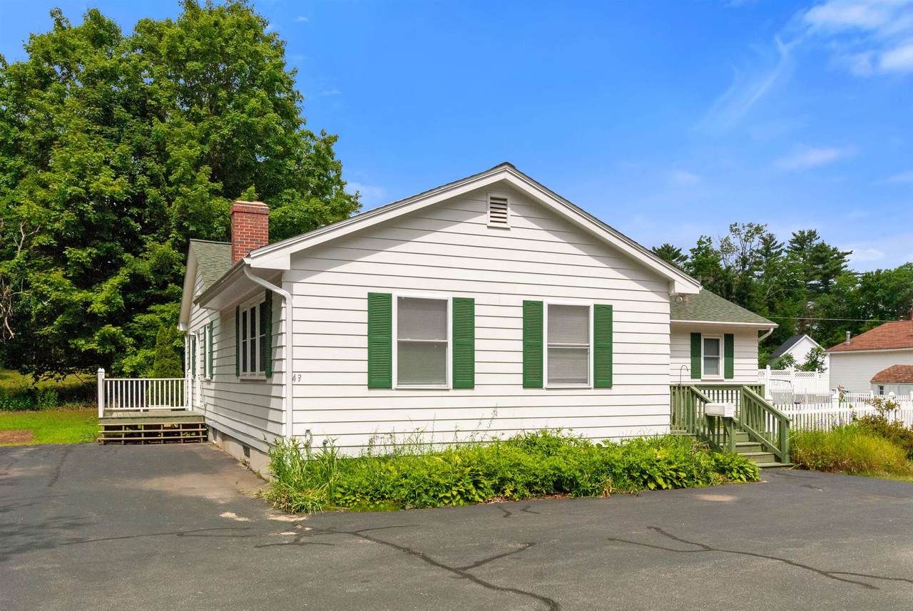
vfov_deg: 37.0
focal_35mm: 36
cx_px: 456
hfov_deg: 53.1
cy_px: 306
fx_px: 914
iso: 200
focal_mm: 24
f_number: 9
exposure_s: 1/1600
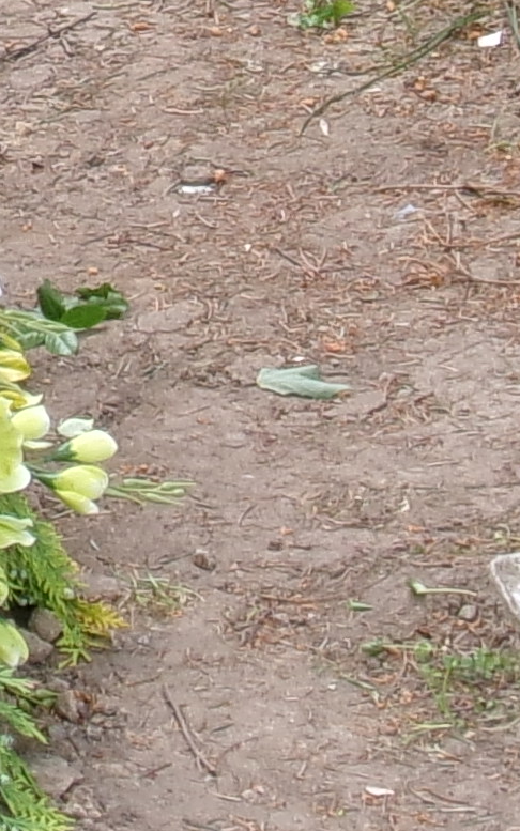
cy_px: -369
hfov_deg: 7.1
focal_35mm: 176
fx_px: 3989
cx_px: -652
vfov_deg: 11.5
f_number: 3.9
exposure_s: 1/60
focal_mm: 5.1
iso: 100
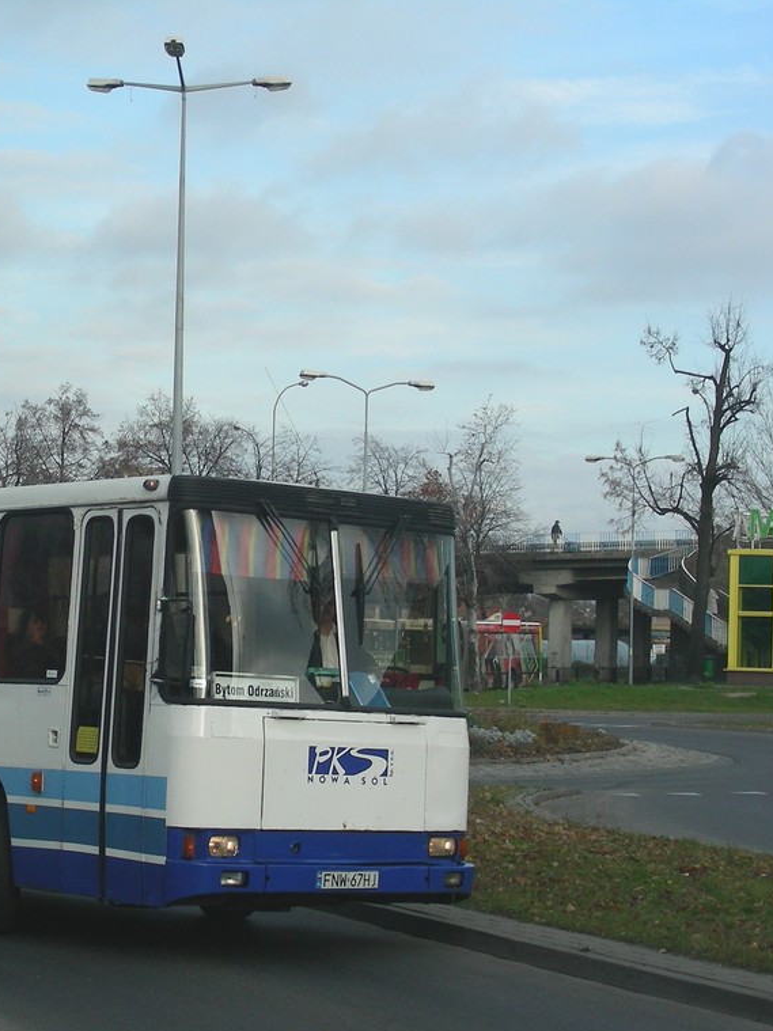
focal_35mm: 85
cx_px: 134
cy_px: 519
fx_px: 2532
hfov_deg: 17.2
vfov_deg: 23.0
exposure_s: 1/388
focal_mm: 10.5
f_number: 4
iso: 50
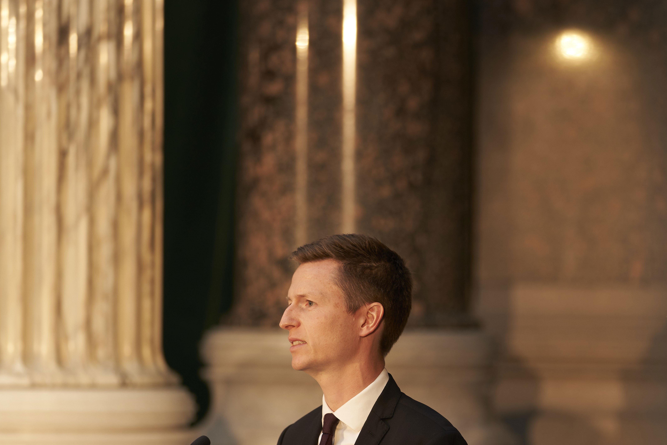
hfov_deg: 6.7
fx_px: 5688
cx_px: 511
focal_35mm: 307
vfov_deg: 4.5
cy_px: 321
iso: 250
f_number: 2.8
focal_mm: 168
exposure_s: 1/25
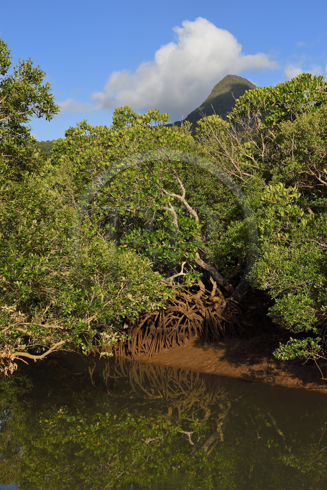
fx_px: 845
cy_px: 245
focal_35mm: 62
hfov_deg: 21.9
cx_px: 164
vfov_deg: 32.4
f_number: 13
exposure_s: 1/320
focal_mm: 62
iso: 400
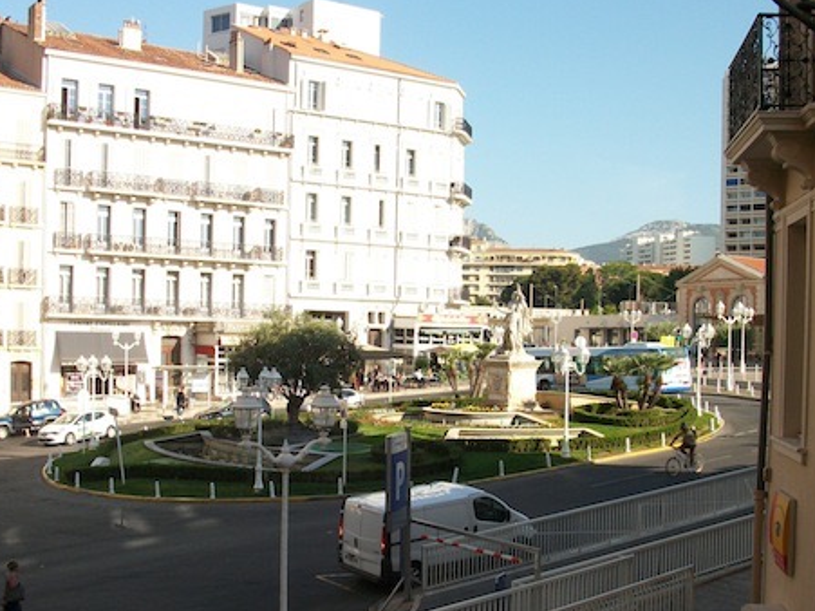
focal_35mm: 44
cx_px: 407
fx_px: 1036
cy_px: 365
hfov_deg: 43.0
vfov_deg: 32.8
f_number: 8.8
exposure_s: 1/86
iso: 80
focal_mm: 5.7
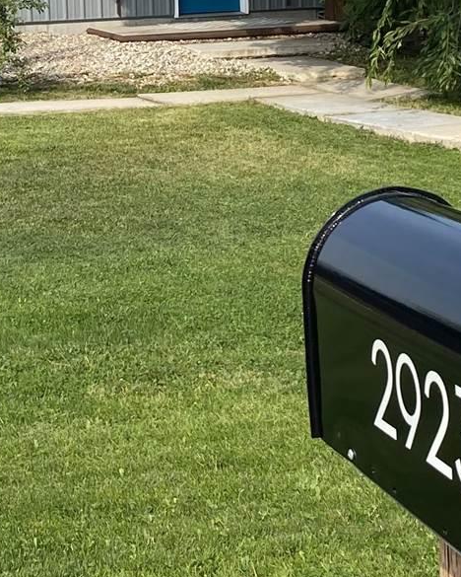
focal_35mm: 100
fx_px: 1705
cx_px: 97
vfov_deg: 19.1
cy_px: 203
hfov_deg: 15.3
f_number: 1.8
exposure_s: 1/1996
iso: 32
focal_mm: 4.25
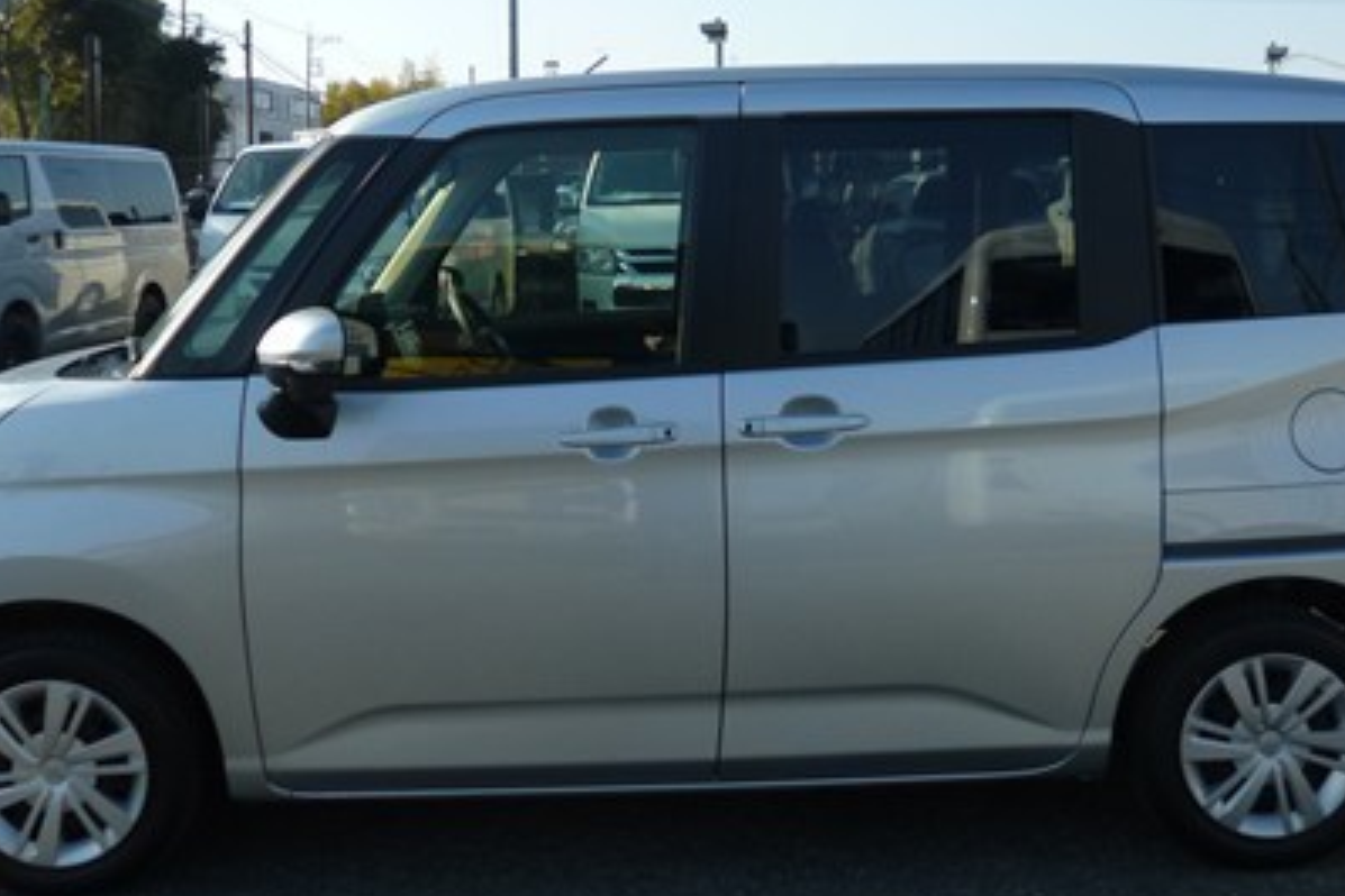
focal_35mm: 40
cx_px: 698
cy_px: 243
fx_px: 1494
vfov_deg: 32.9
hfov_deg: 48.4
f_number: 2.8
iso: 100
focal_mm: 4.3
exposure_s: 1/1000
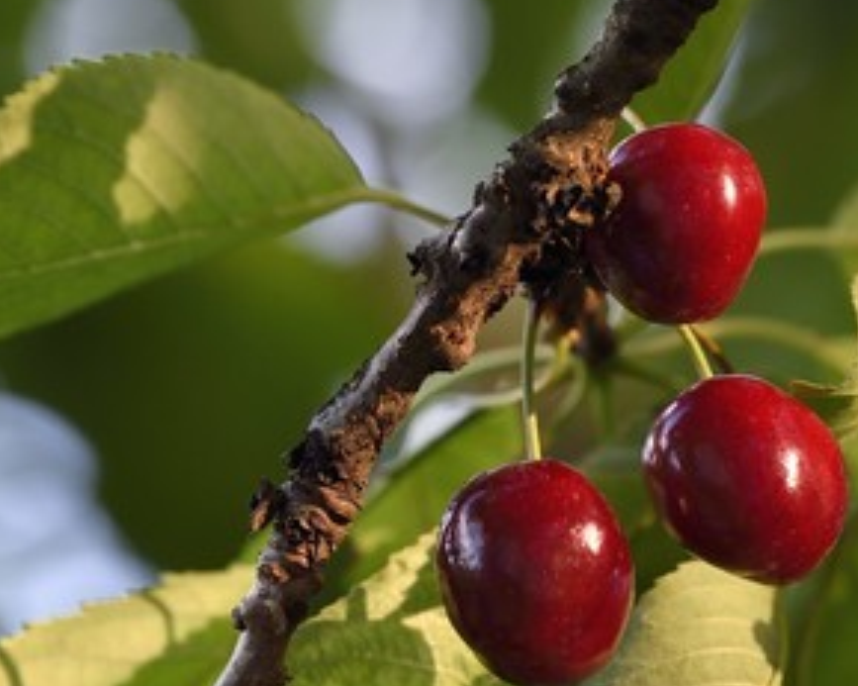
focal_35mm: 273
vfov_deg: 5.7
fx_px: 6930
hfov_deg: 7.1
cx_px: 422
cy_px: 368
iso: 1600
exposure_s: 1/125
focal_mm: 200
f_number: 7.1
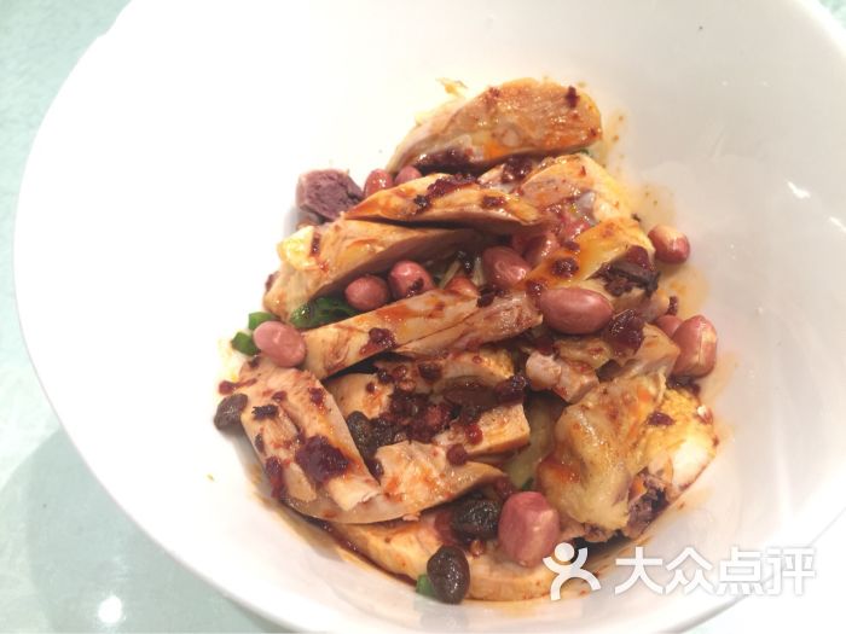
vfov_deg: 48.2
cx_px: 423
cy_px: 317
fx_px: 709
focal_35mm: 29
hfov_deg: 61.7
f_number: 2.2
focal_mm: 4.15
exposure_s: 1/15
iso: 64
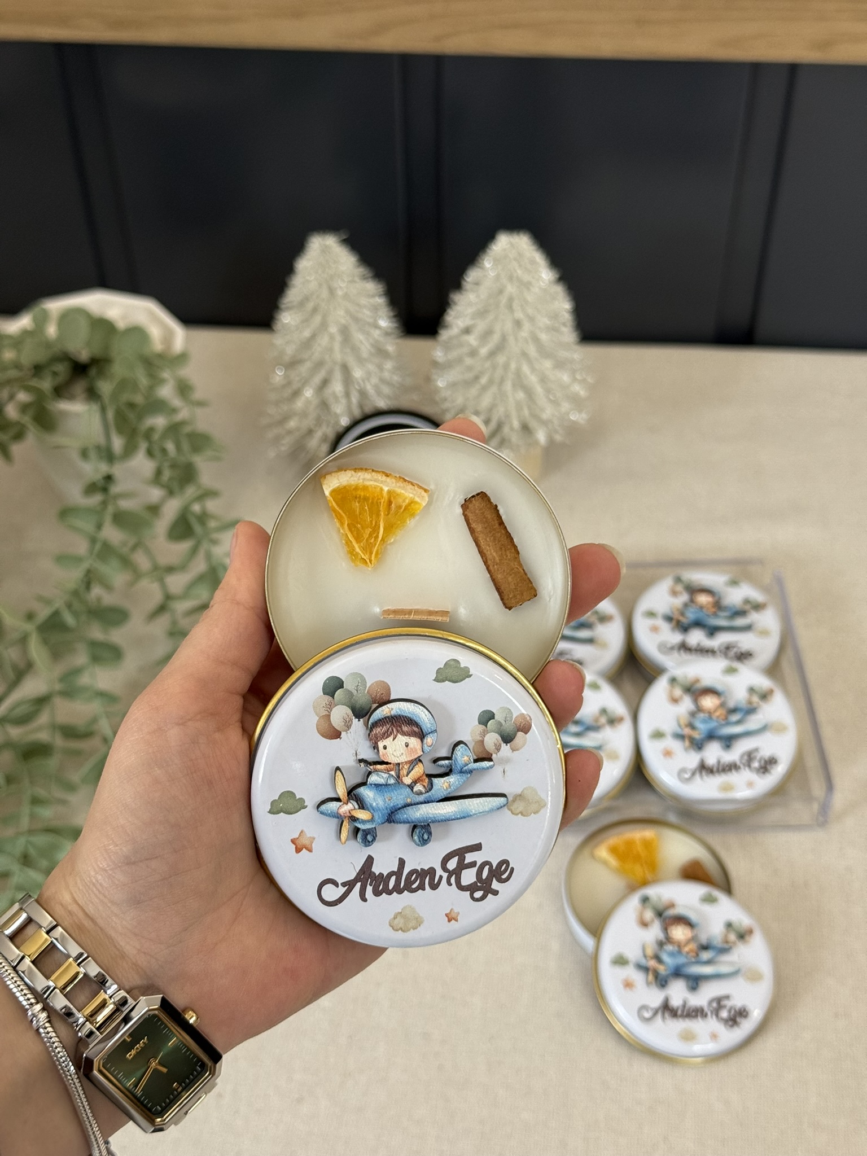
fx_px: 1603
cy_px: 578
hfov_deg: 30.3
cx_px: 434
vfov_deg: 39.7
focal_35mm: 48
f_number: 1.78
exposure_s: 1/50
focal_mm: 6.76
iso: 125
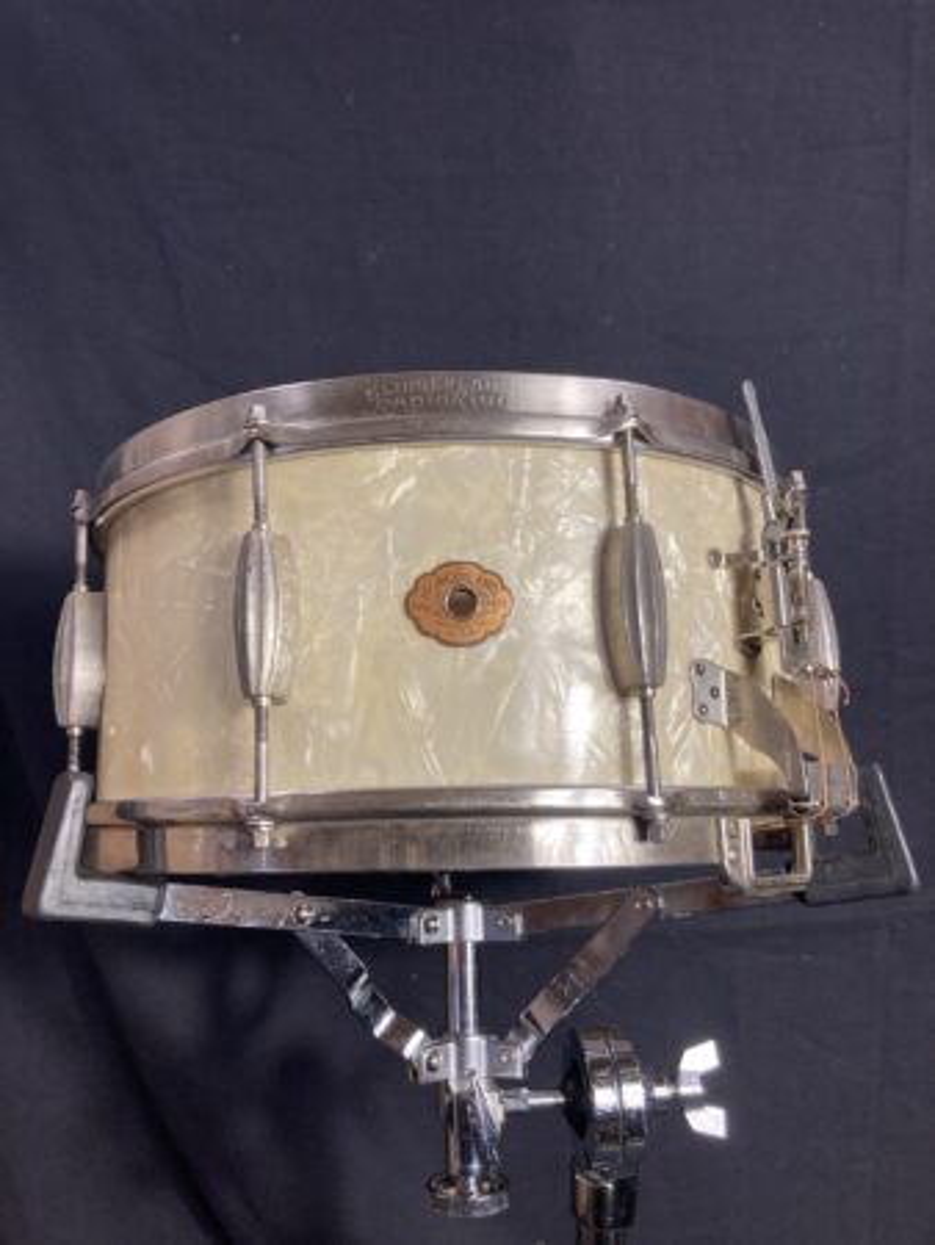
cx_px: 468
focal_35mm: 28
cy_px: 622
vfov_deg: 63.4
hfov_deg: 49.8
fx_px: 1007
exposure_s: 1/60
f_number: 1.8
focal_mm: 3.99
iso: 64
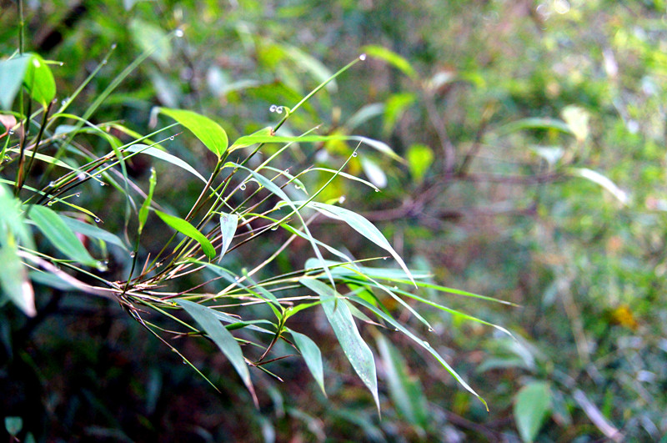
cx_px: 334
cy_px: 222
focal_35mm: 45
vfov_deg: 29.8
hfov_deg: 43.7
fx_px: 833
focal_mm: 30
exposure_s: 1/100
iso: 1600
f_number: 4.5
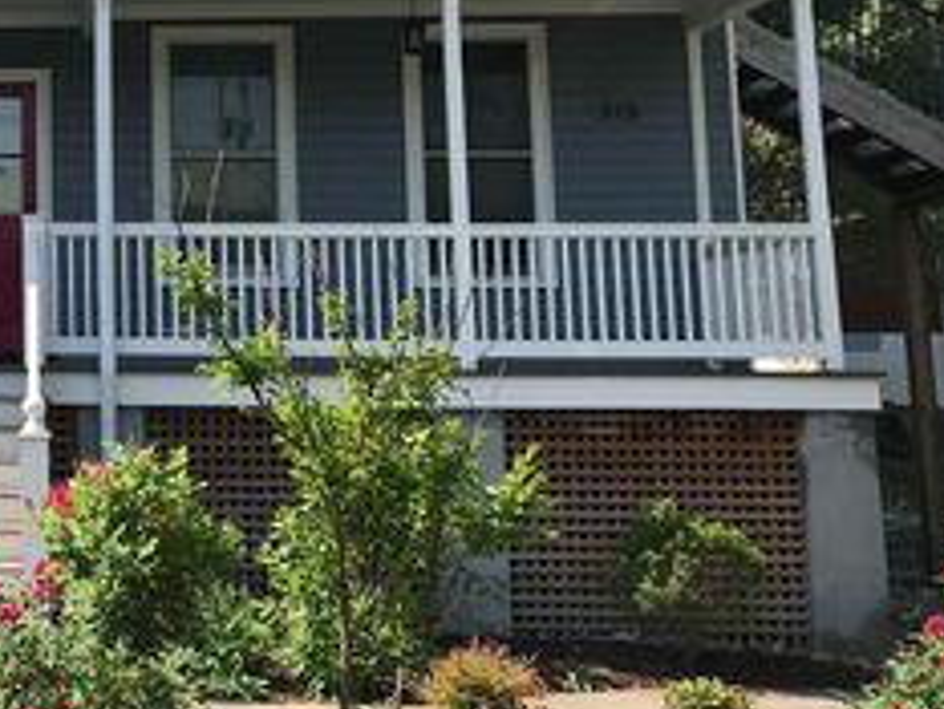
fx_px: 1637
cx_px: -57
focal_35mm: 60
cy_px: 132
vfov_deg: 24.0
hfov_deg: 29.5
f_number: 1.8
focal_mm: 3.99
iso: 20
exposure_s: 1/1330
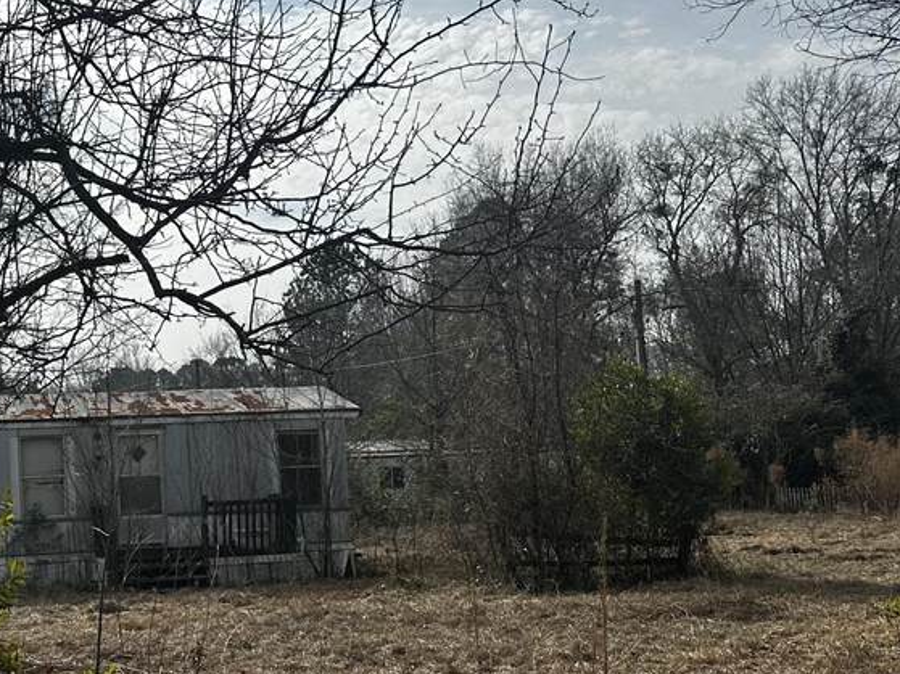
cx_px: 26
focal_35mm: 55
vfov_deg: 26.5
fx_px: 1430
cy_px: 423
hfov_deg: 32.5
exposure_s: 1/7576
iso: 80
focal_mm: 6.86
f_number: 1.78
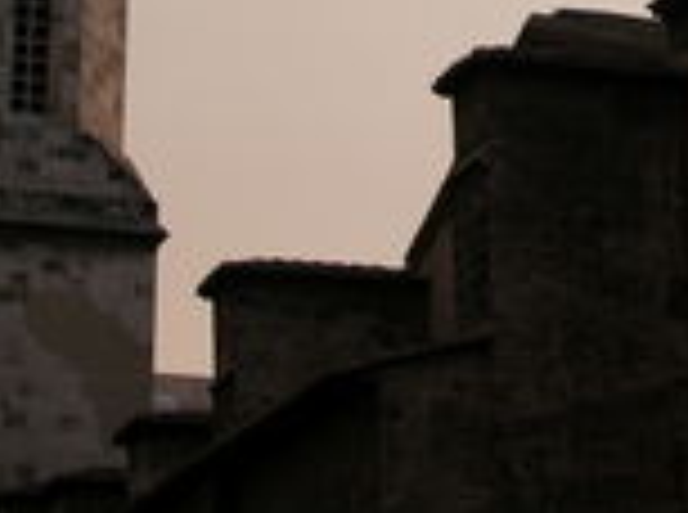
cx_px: 531
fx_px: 3430
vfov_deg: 8.4
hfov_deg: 11.4
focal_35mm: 173
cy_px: -158
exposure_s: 1/380
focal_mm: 16.8
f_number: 6.5
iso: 100
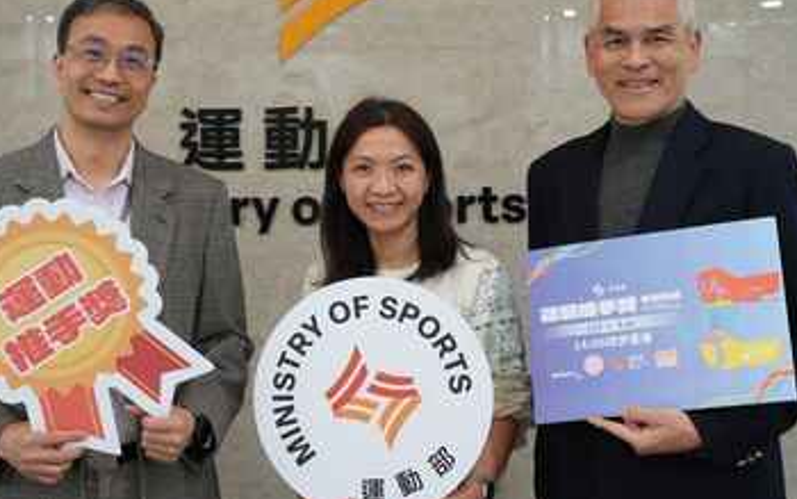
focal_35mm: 57
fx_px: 1238
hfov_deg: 35.7
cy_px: 216
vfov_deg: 22.8
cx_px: 367
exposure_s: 1/125
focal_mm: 49
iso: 2000
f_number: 6.3
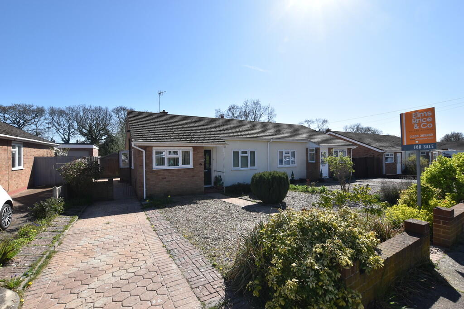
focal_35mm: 15
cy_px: 154
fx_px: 193
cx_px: 232
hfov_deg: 100.4
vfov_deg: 77.3
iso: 200
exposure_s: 1/320
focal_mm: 10
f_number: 9
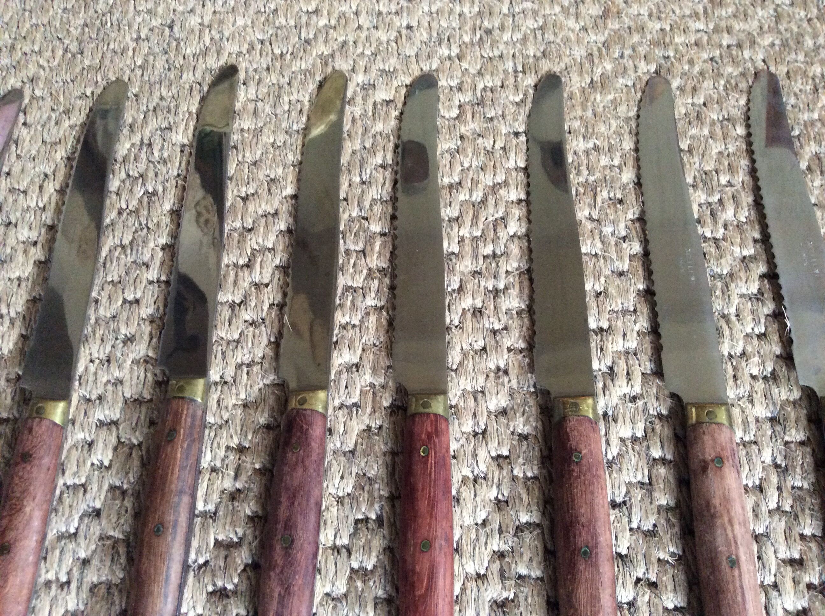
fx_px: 762
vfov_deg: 44.1
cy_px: 308
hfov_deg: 56.9
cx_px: 412
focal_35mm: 32
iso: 250
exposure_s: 1/17
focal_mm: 3.3
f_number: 2.4
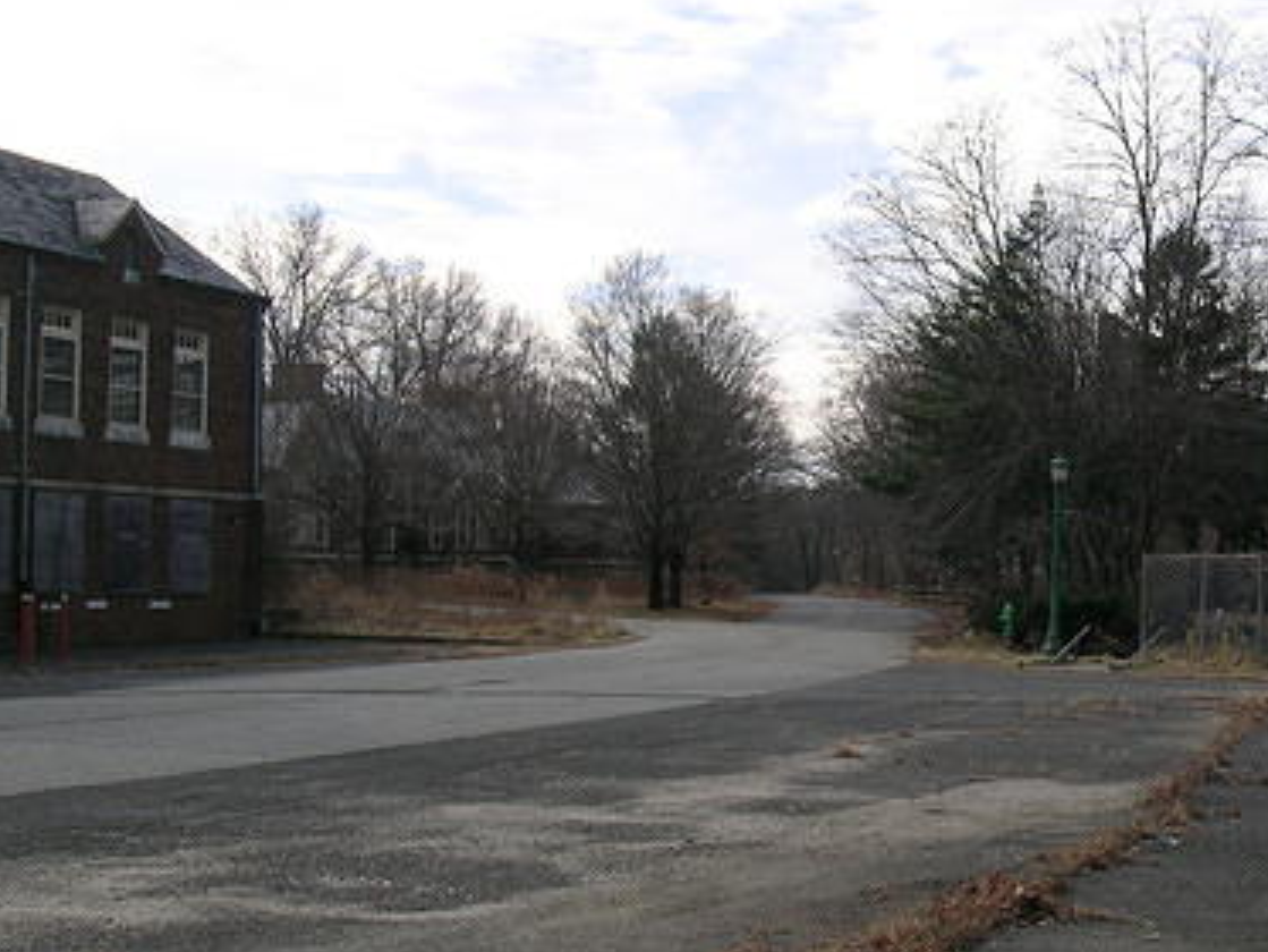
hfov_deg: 31.3
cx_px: 1023
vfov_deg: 24.4
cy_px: 500
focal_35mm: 60
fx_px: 2199
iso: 50
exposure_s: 1/206
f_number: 6.7
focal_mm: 7.2
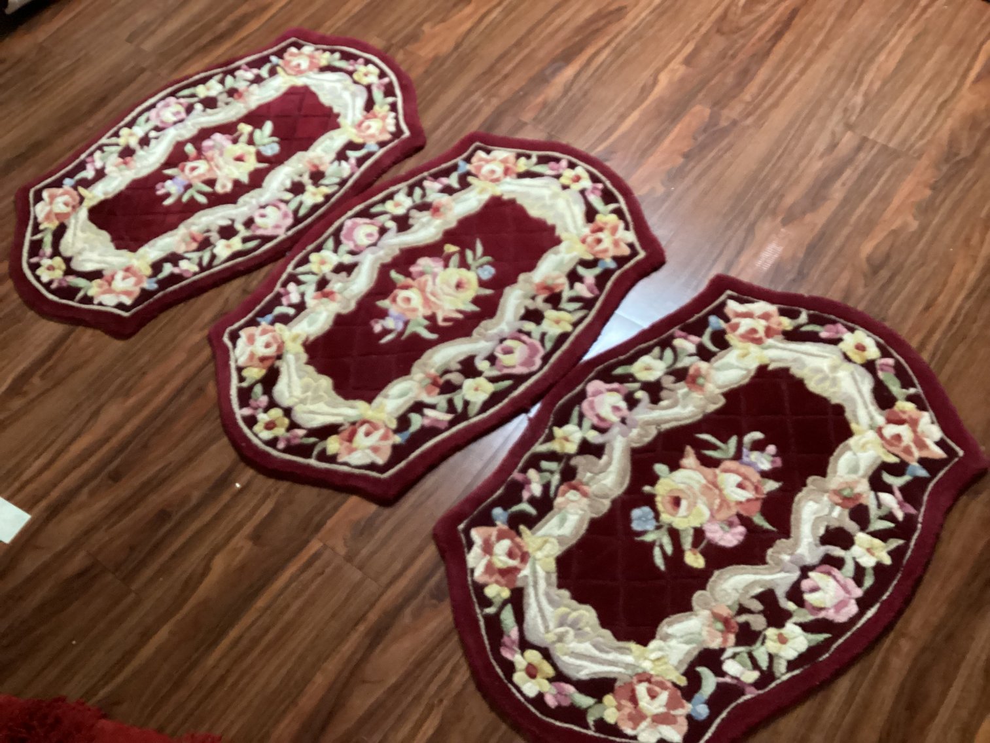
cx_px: 495
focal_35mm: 31
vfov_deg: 45.4
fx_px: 887
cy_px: 372
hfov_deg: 58.3
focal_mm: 3.3
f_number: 2.4
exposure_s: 1/30
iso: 640
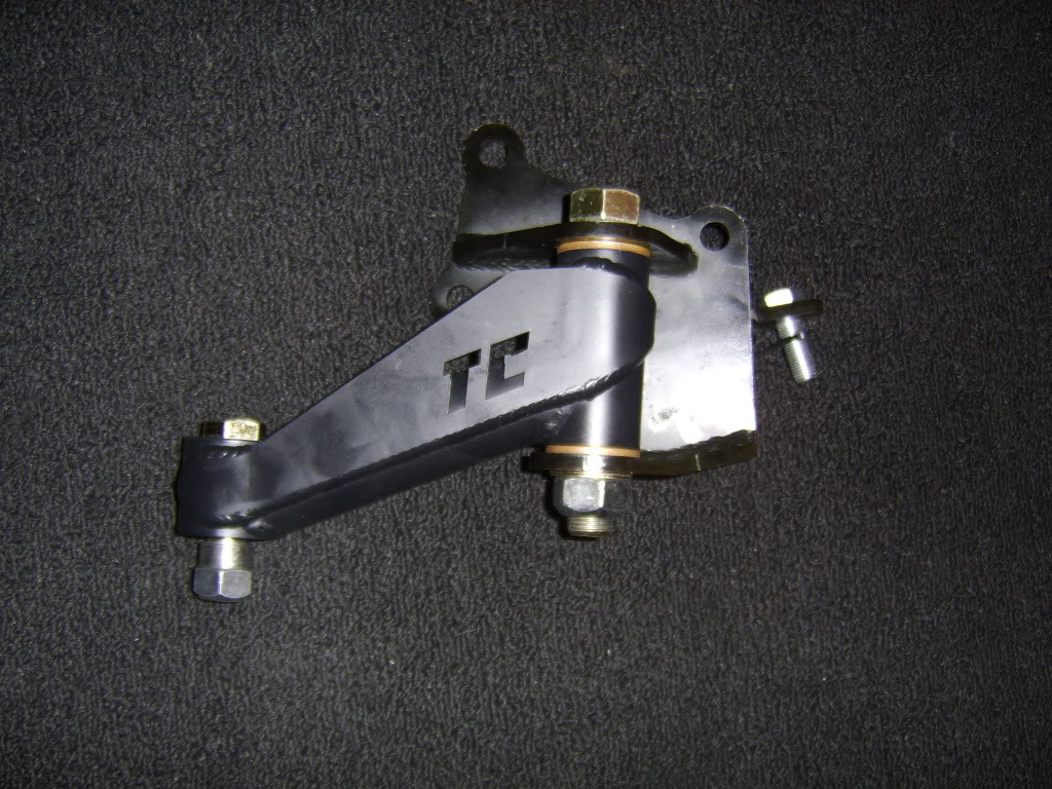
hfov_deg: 58.4
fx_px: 942
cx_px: 526
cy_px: 394
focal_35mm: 31
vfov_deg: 45.4
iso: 141
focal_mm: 8.13
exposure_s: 1/30
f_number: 2.7
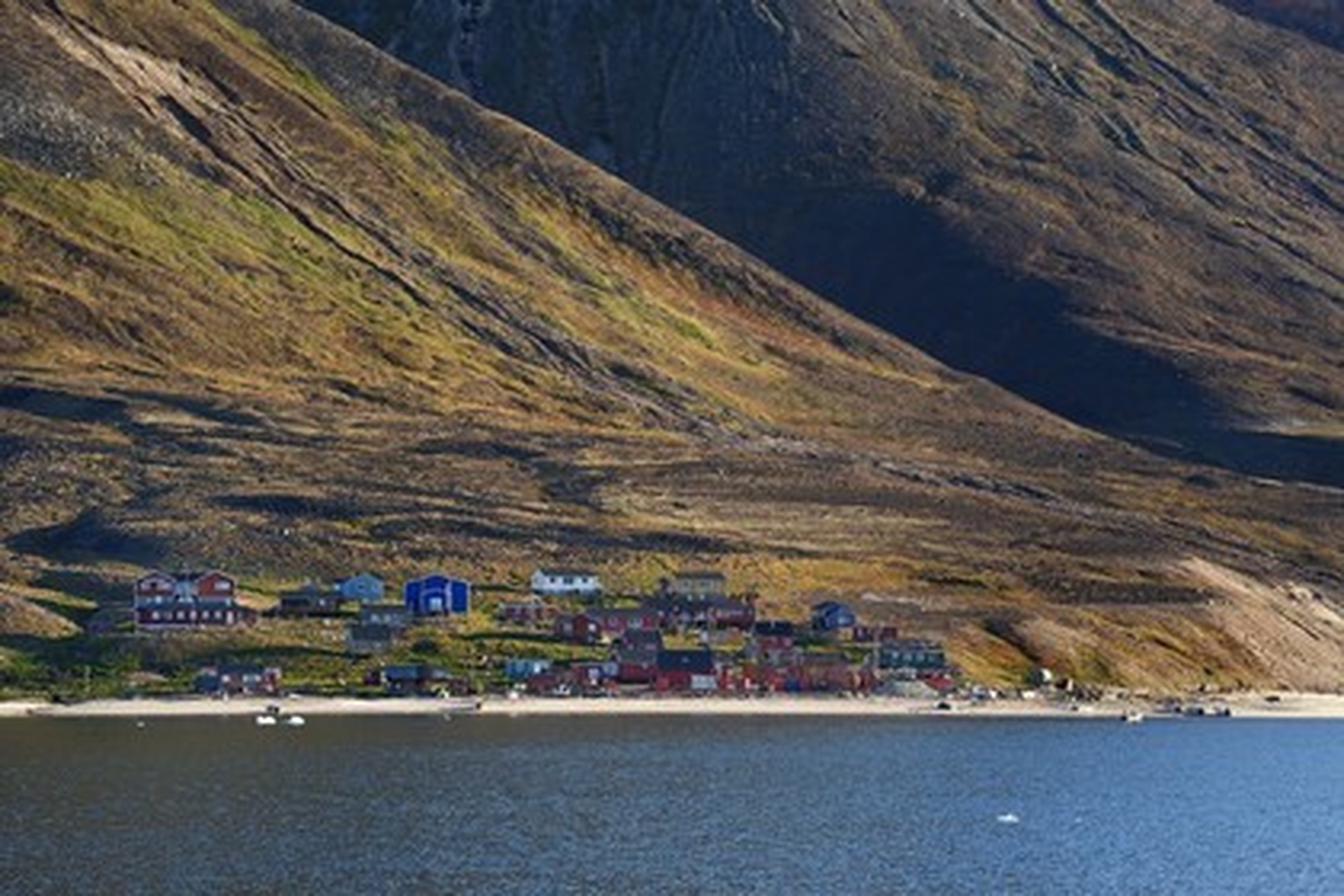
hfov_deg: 15.2
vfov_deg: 10.2
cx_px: 672
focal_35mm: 135
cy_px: 448
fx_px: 5040
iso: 200
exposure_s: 1/250
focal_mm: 135
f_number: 7.1
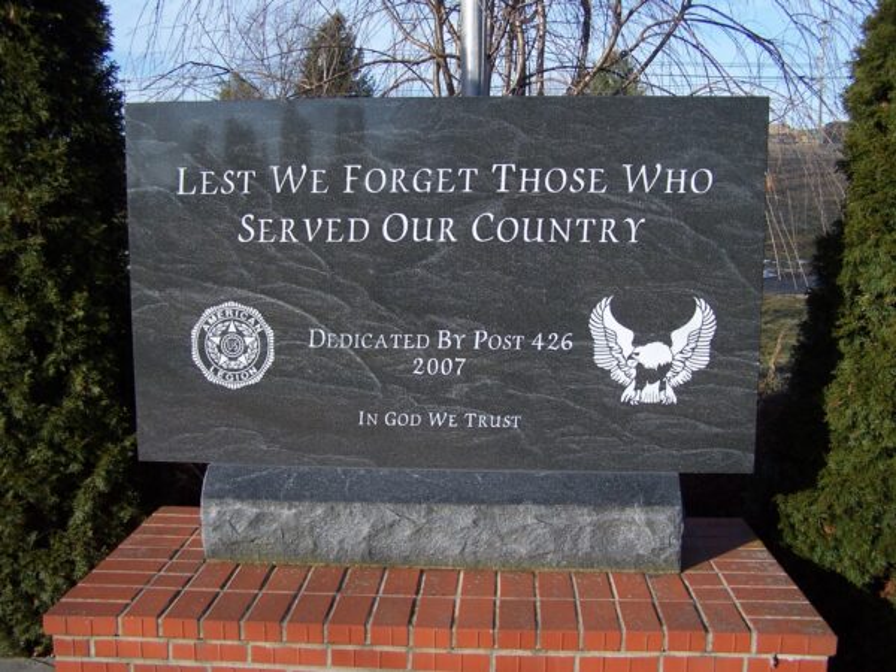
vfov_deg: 37.7
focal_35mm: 38
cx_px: 448
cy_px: 336
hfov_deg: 49.0
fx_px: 984
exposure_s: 1/750
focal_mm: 6.3
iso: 80
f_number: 2.8
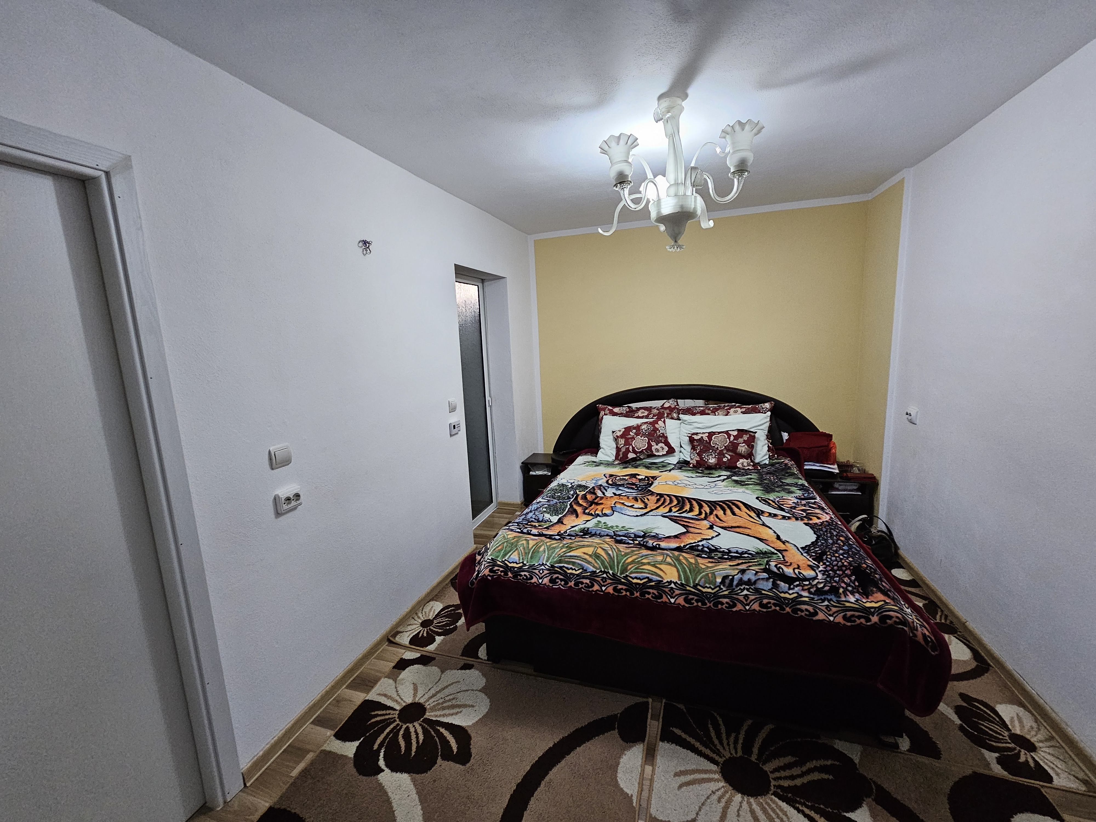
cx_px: 548
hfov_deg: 106.2
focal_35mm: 13
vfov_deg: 89.9
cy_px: 411
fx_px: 412
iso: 320
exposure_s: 1/50
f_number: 2.2
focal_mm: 2.2
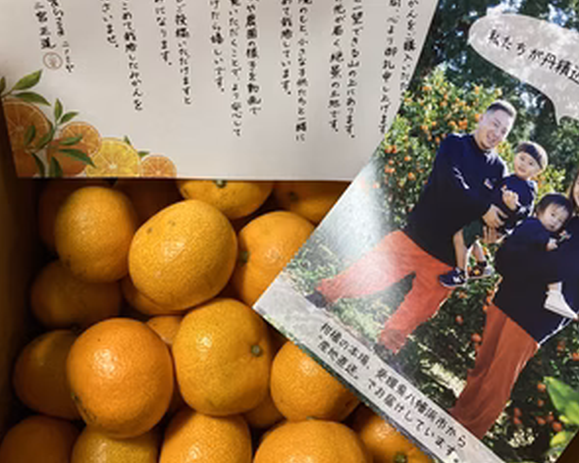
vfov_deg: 40.0
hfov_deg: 49.1
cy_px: 188
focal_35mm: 37
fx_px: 634
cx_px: 287
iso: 250
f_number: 1.8
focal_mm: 3.99
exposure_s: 1/60
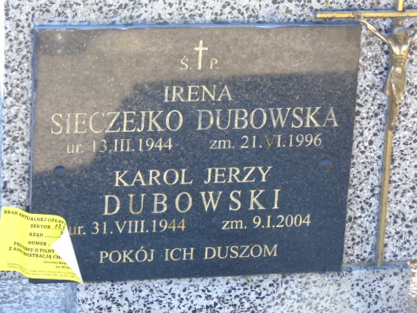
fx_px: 1952
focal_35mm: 162
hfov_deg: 12.2
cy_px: 156
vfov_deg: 9.2
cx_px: 208
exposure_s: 1/125
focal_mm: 29
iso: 400
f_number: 4.9
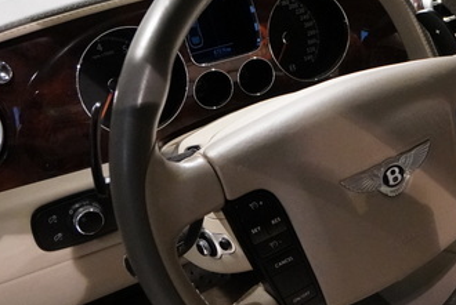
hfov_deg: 39.6
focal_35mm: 47
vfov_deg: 28.6
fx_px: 599
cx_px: 381
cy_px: 160
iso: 6400
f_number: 4
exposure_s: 1/60
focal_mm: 13
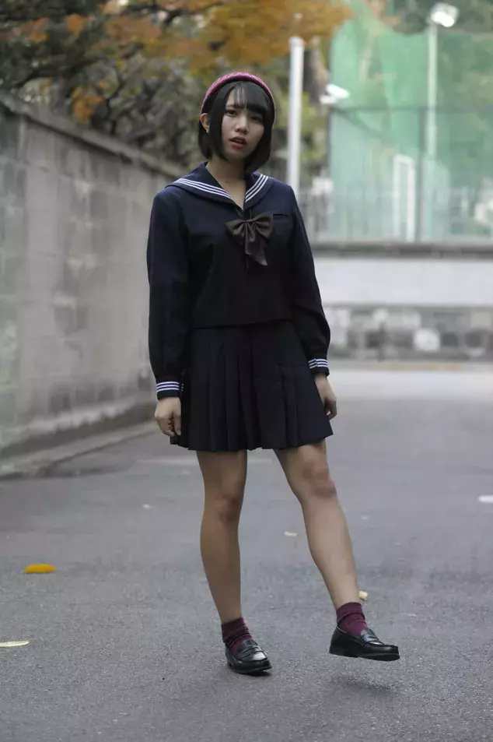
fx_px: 2160
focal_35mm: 105
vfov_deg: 19.5
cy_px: 371
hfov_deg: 13.0
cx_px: 246
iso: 1000
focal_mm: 105
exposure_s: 1/250
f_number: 5
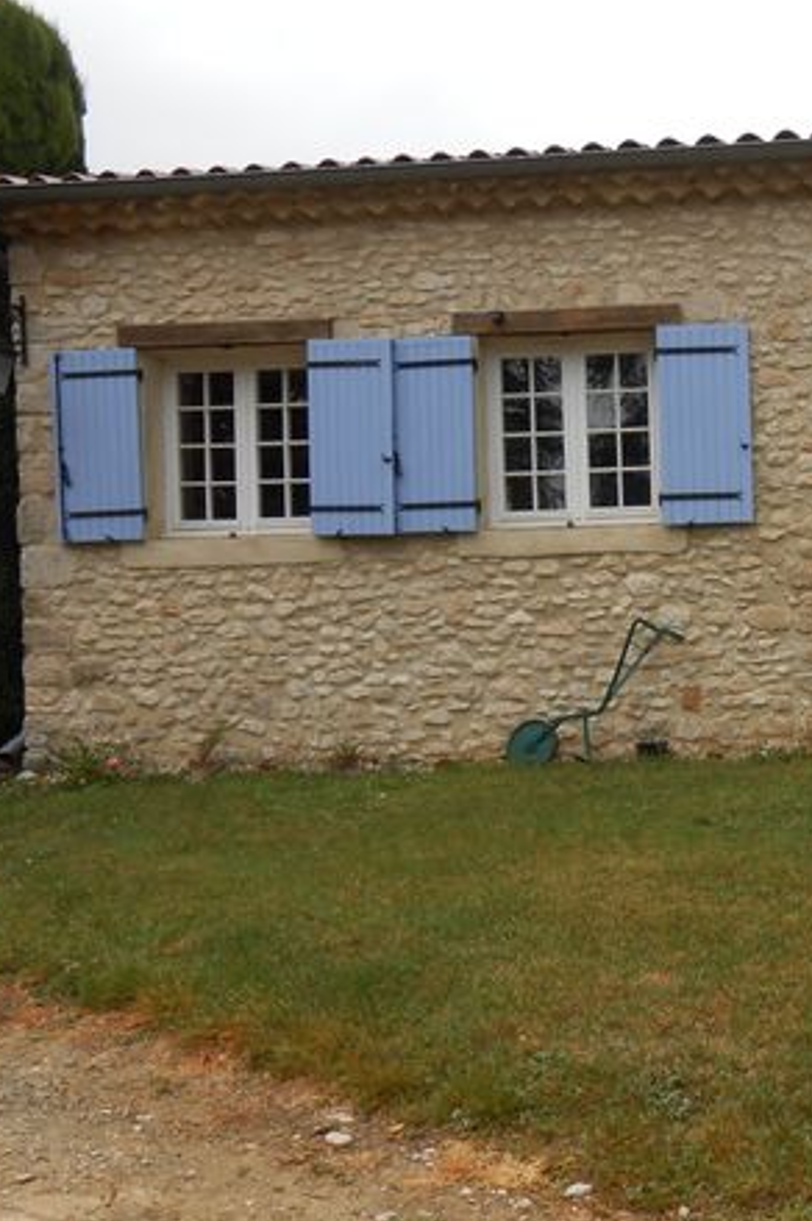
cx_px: 748
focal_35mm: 37
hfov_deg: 33.7
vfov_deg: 51.9
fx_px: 1254
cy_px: 609
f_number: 3.5
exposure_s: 1/160
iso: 80
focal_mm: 4.6
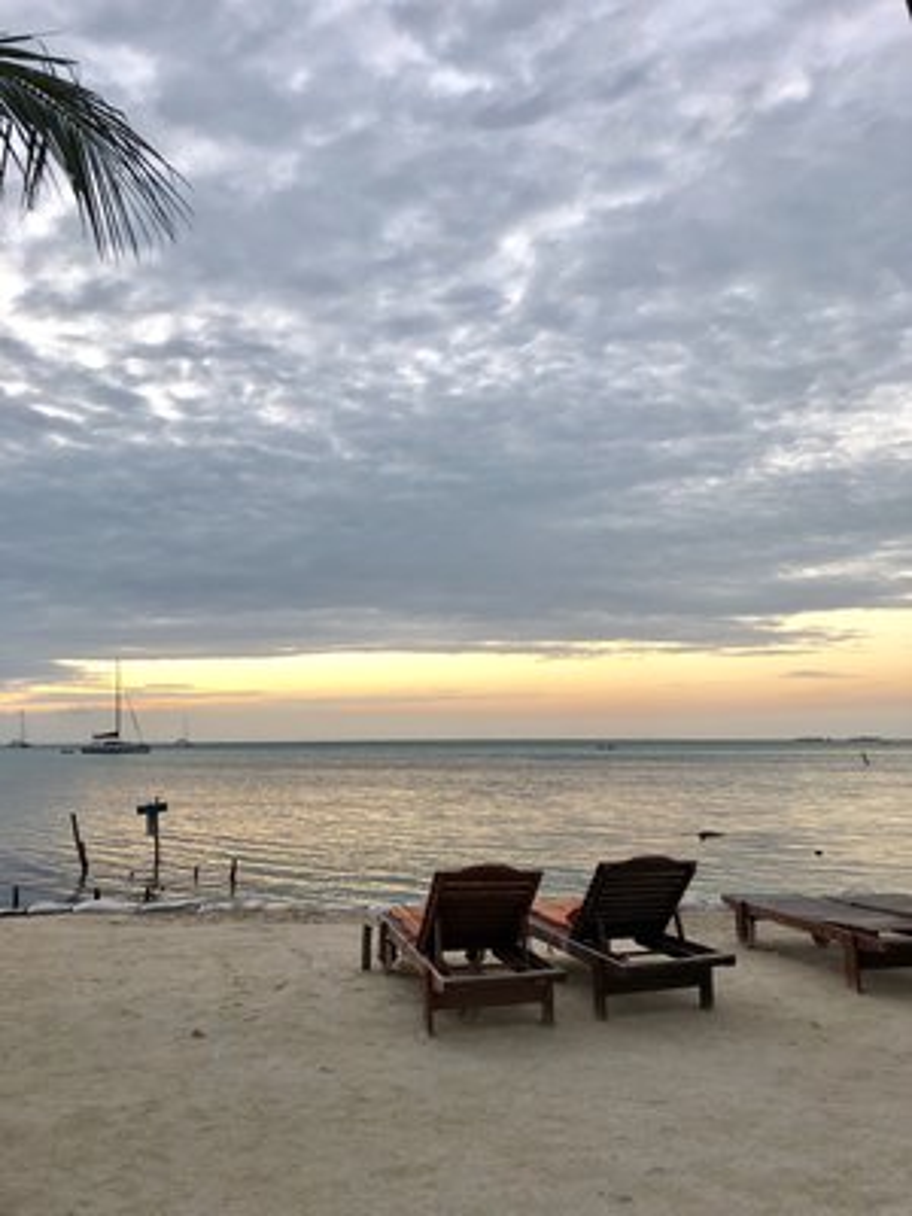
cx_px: 456
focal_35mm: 28
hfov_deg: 49.7
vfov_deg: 63.4
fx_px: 984
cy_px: 608
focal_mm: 4
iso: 64
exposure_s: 1/120
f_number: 1.8
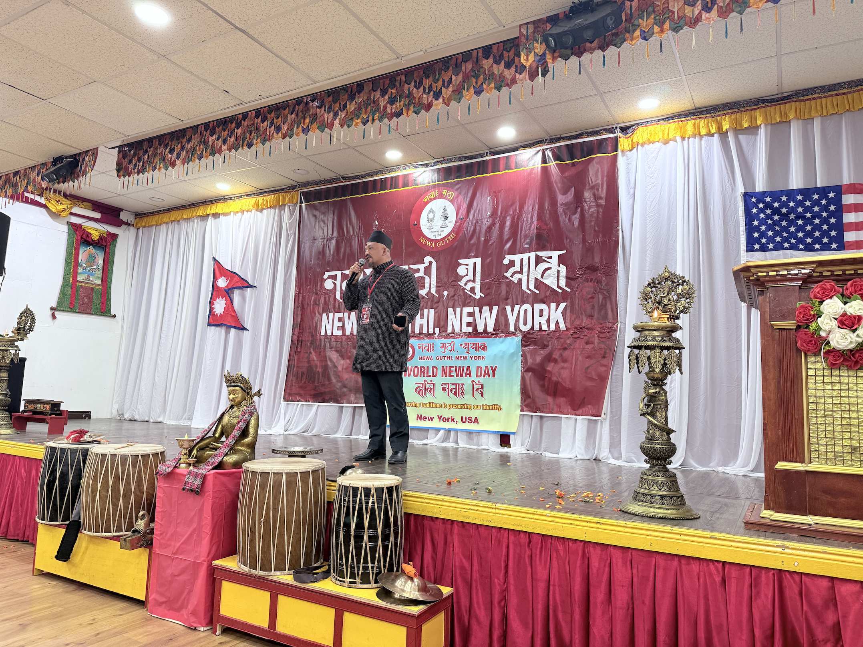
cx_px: 432
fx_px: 598
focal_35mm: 24
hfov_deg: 71.6
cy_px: 324
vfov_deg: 56.8
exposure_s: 1/60
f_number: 1.78
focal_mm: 6.76
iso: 200
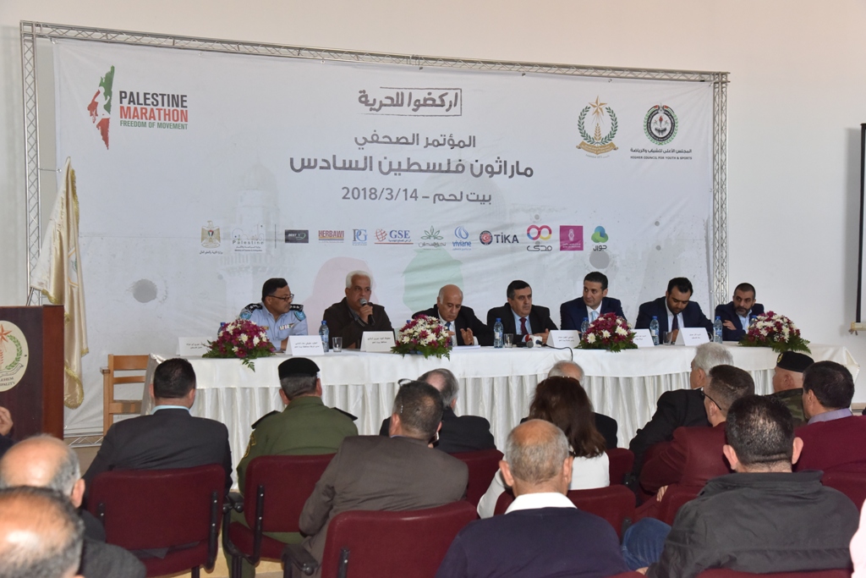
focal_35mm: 50
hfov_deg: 39.6
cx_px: 433
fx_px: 1203
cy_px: 289
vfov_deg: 27.0
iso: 2500
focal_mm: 50
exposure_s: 1/250
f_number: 7.1
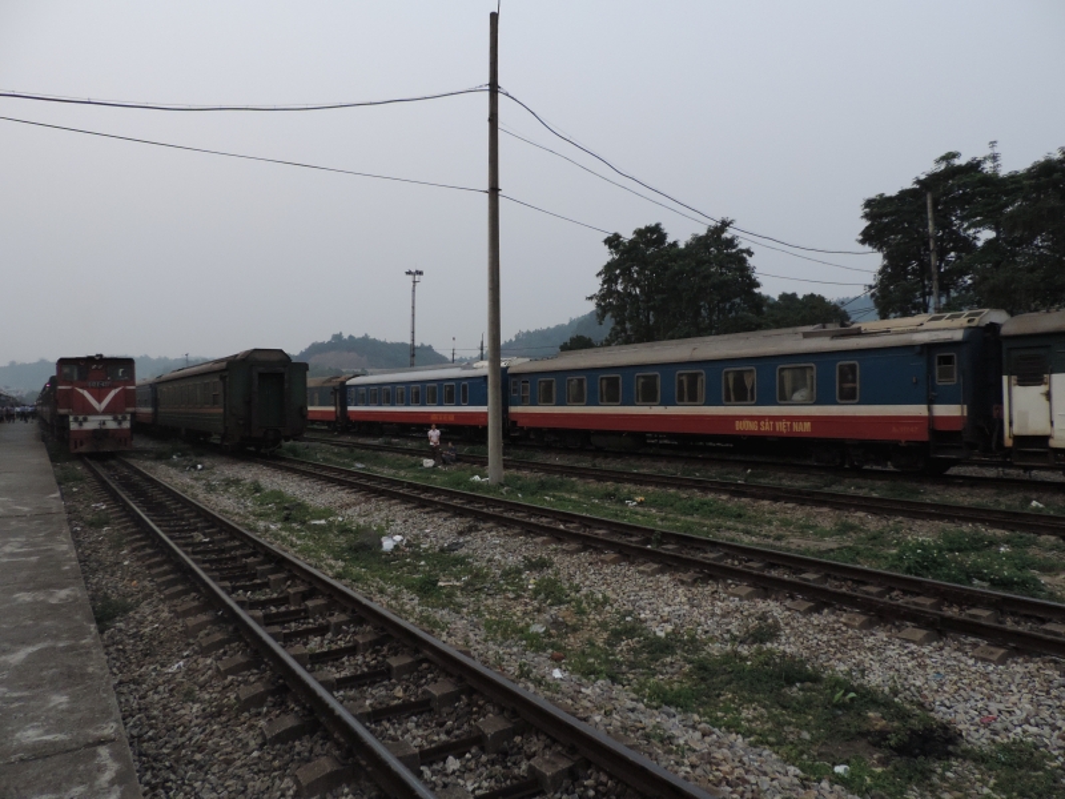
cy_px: 400
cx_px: 532
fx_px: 738
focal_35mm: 24
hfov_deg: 71.6
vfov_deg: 56.8
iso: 400
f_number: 3
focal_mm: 4.3
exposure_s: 1/20
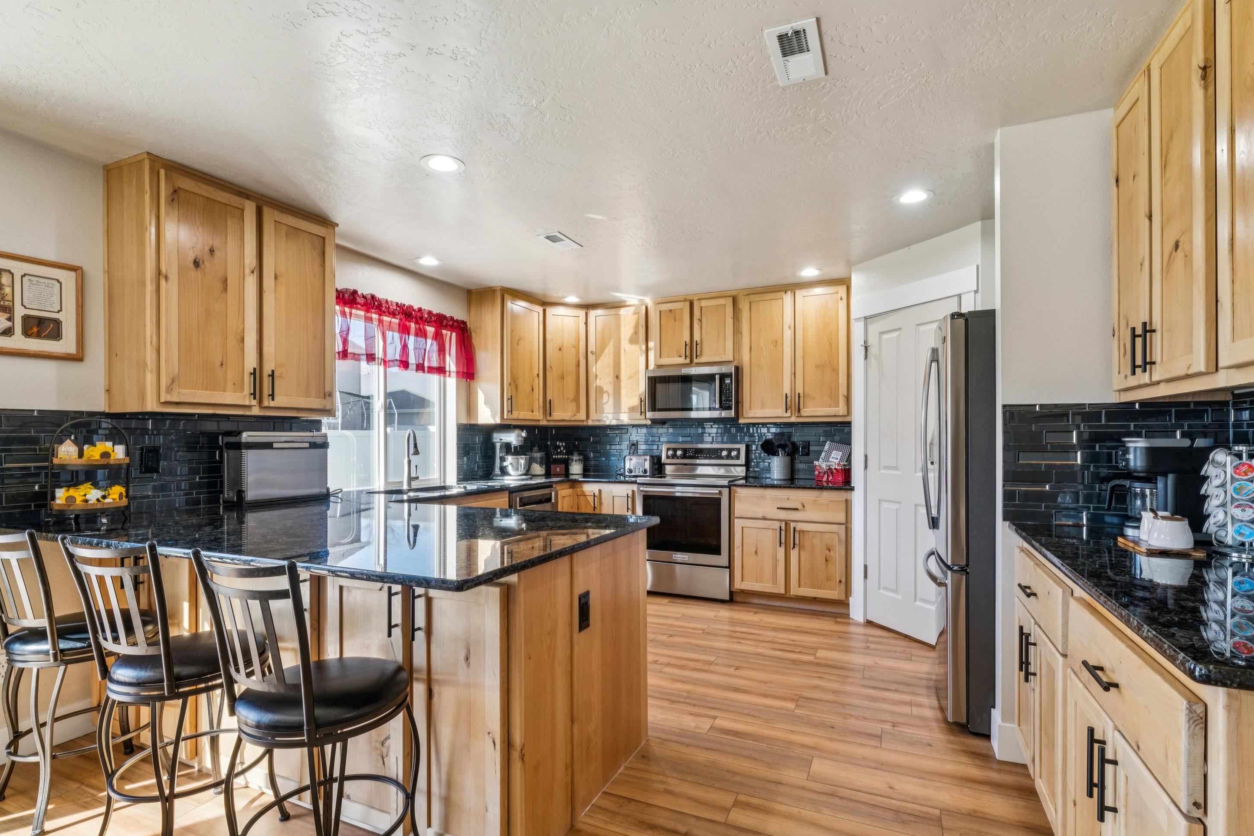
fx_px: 603
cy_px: 442
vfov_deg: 69.4
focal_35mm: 17
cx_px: 630
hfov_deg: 92.2
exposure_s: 1/20
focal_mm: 16.3
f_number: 13
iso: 400
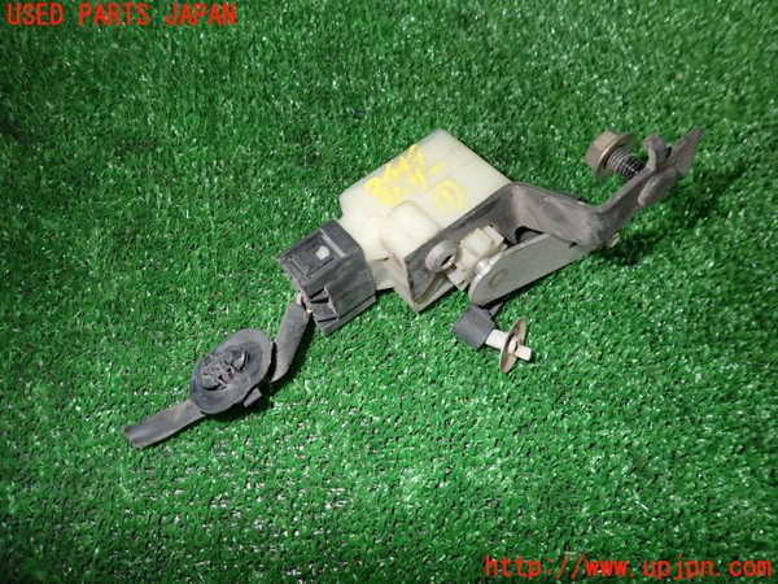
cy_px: 292
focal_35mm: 25
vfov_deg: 54.9
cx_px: 389
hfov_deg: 69.4
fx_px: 562
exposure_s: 1/30
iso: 250
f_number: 5.6
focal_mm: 4.5
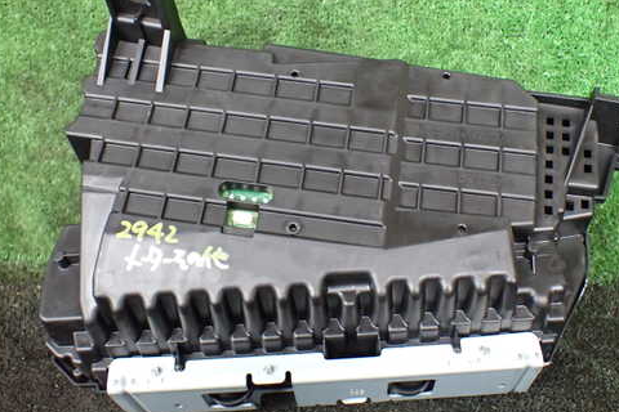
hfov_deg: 49.6
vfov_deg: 34.2
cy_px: 194
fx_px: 671
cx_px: 311
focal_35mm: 39
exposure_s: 1/125
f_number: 2.3
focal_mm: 5.4
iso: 500
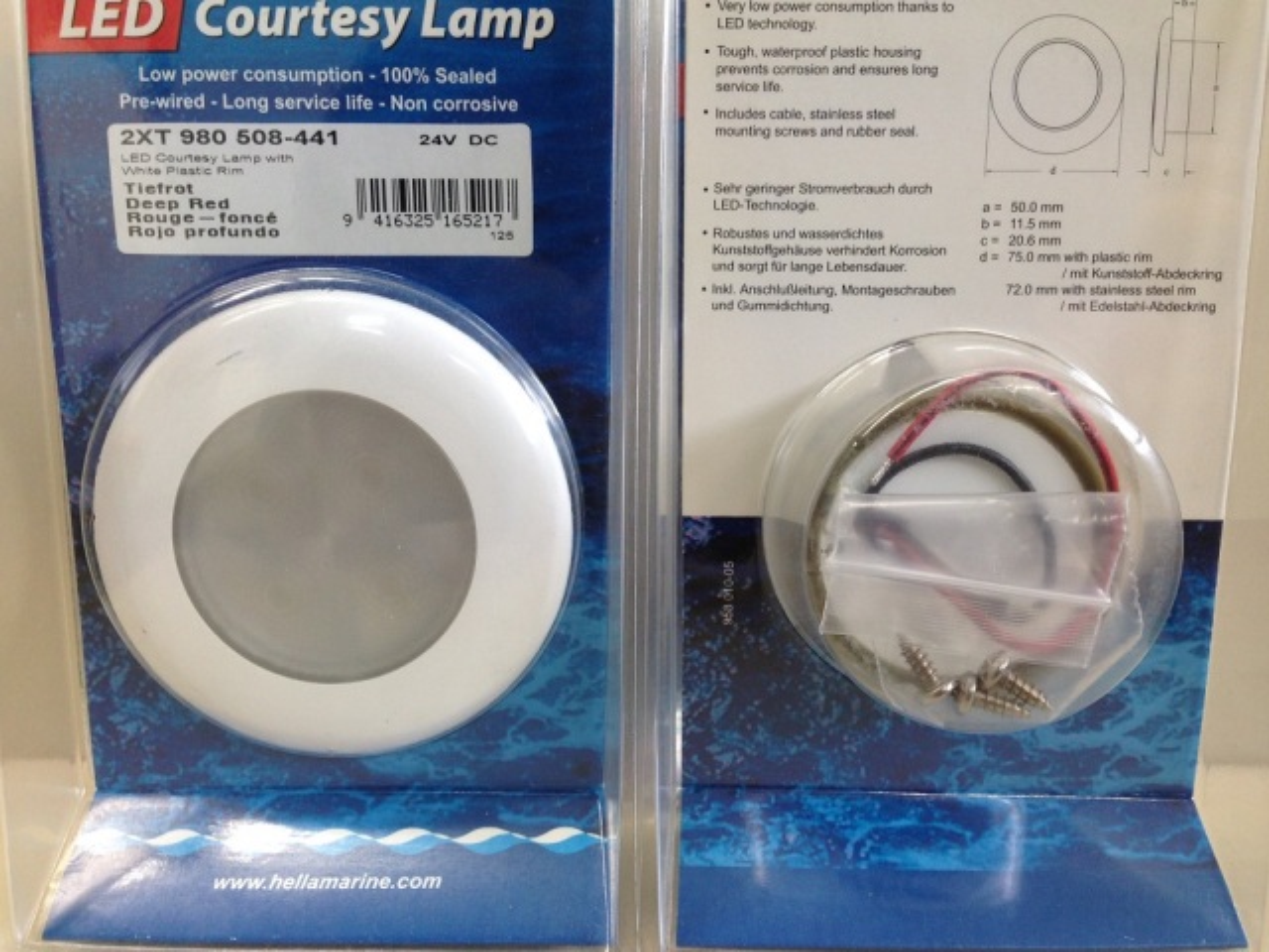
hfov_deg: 55.4
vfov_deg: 42.9
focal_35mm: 33
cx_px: 634
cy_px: 476
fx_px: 1210
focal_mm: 4.12
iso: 64
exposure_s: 1/60
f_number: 2.4
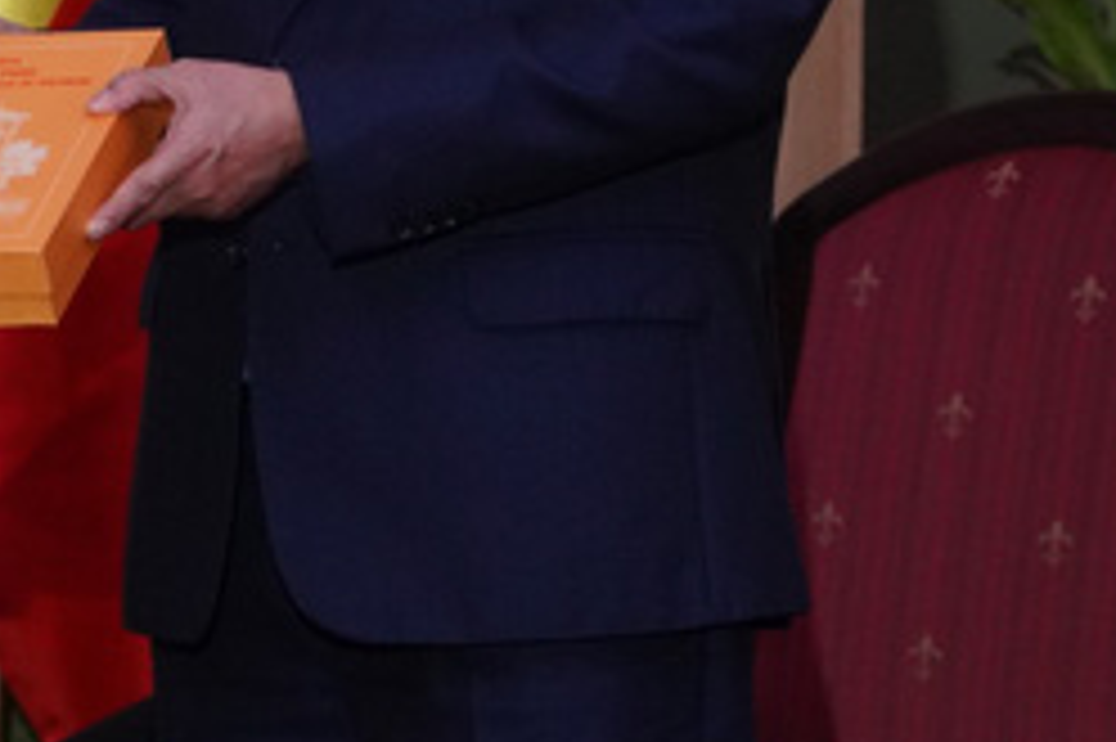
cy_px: -72
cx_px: -374
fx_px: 13847
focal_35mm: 447
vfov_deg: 3.1
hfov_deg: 4.6
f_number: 6.3
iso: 2500
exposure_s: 1/20
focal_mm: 108
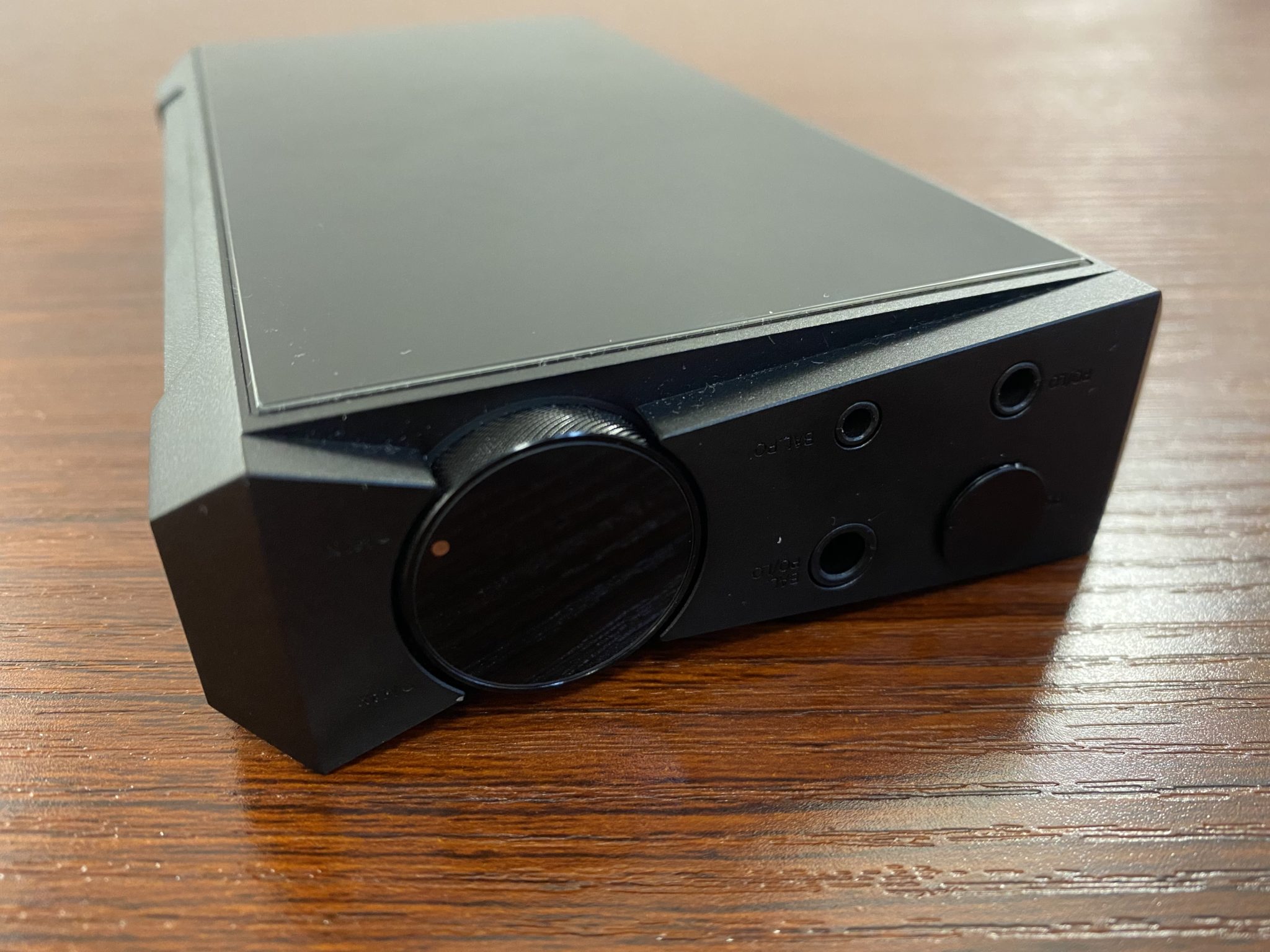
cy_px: 476
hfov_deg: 67.3
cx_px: 635
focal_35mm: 26
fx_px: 954
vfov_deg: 53.1
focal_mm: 4.25
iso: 500
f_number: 1.8
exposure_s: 1/40
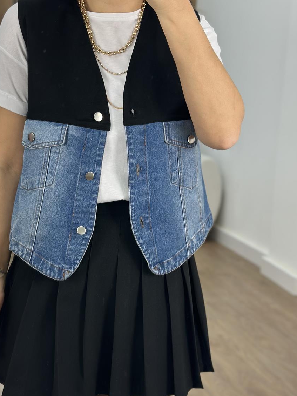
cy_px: 230
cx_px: 100
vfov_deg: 28.5
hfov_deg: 21.5
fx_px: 778
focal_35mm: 68
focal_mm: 6.86
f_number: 1.78
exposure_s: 1/100
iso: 80
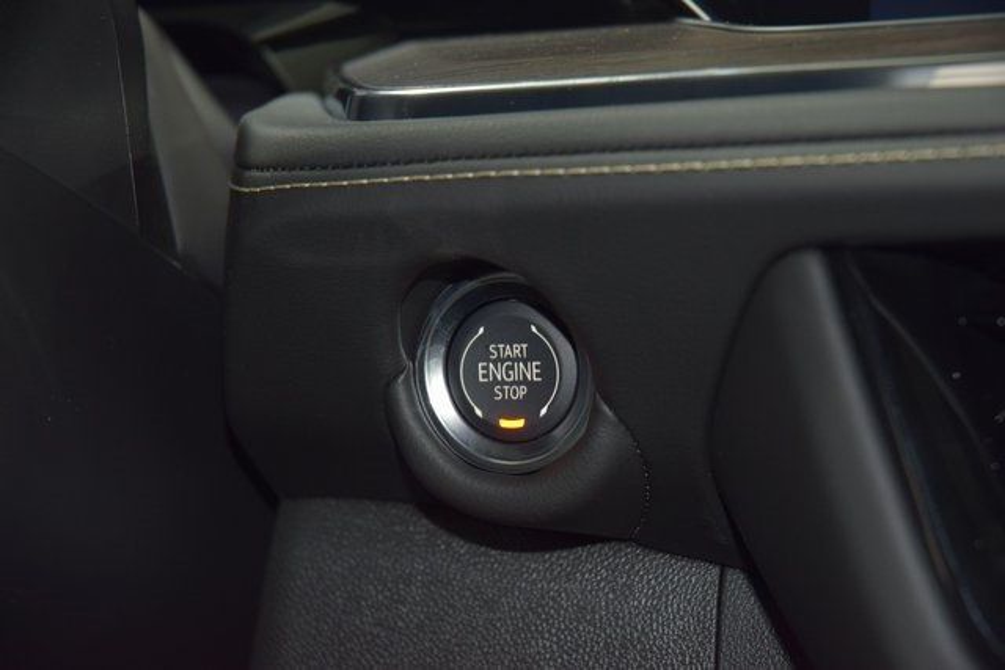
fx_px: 2932
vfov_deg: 13.0
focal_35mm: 105
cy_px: 335
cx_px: 502
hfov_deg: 19.5
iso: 900
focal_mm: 70
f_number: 4.5
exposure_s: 1/15
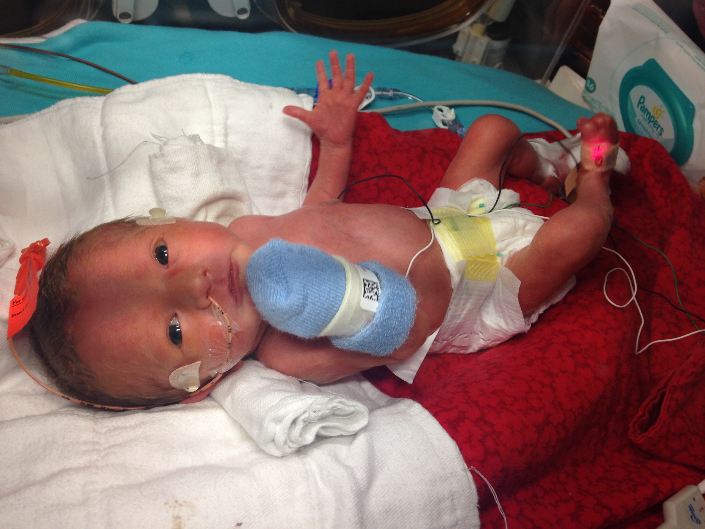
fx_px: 672
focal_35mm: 33
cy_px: 264
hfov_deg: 55.4
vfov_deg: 42.9
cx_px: 352
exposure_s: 1/30
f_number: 2.4
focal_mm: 4.12
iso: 64
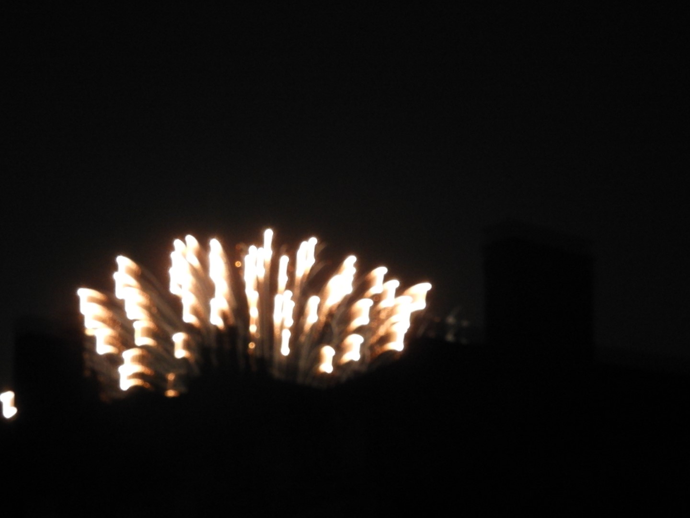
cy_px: 259
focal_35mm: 170
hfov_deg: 11.6
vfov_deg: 8.7
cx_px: 345
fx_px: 3389
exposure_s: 1/4
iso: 800
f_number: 5.2
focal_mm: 30.5
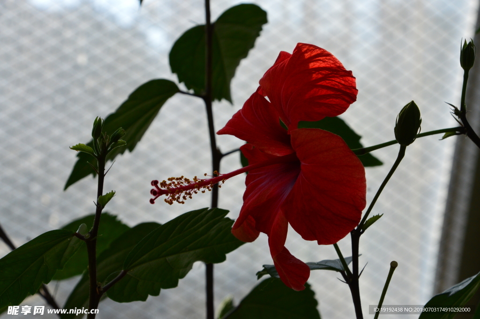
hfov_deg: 12.5
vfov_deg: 8.3
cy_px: 160
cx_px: 240
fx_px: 2198
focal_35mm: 165
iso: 560
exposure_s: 1/250
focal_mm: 110
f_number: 16
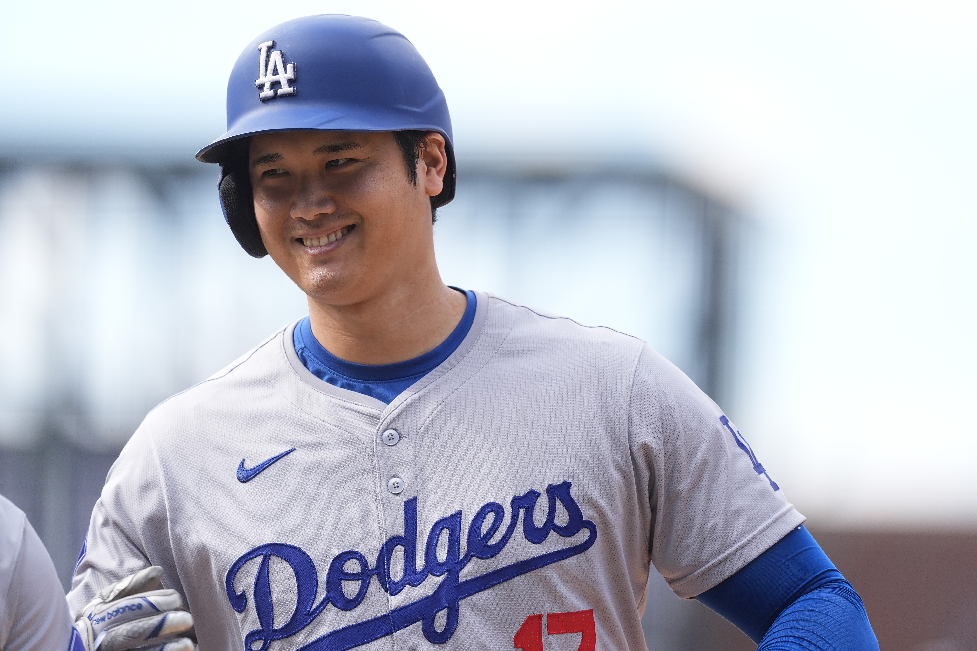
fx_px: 16282
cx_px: 488
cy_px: 326
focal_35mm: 600
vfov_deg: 2.3
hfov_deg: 3.4
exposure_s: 1/1250
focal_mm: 600
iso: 640
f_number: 4
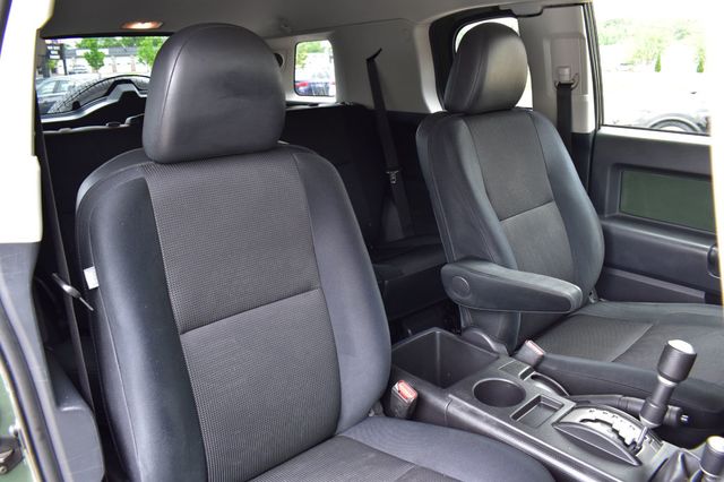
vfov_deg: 47.9
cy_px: 241
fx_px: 543
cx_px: 362
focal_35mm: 27
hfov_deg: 67.4
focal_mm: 18
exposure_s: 1/25
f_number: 7.1
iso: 400
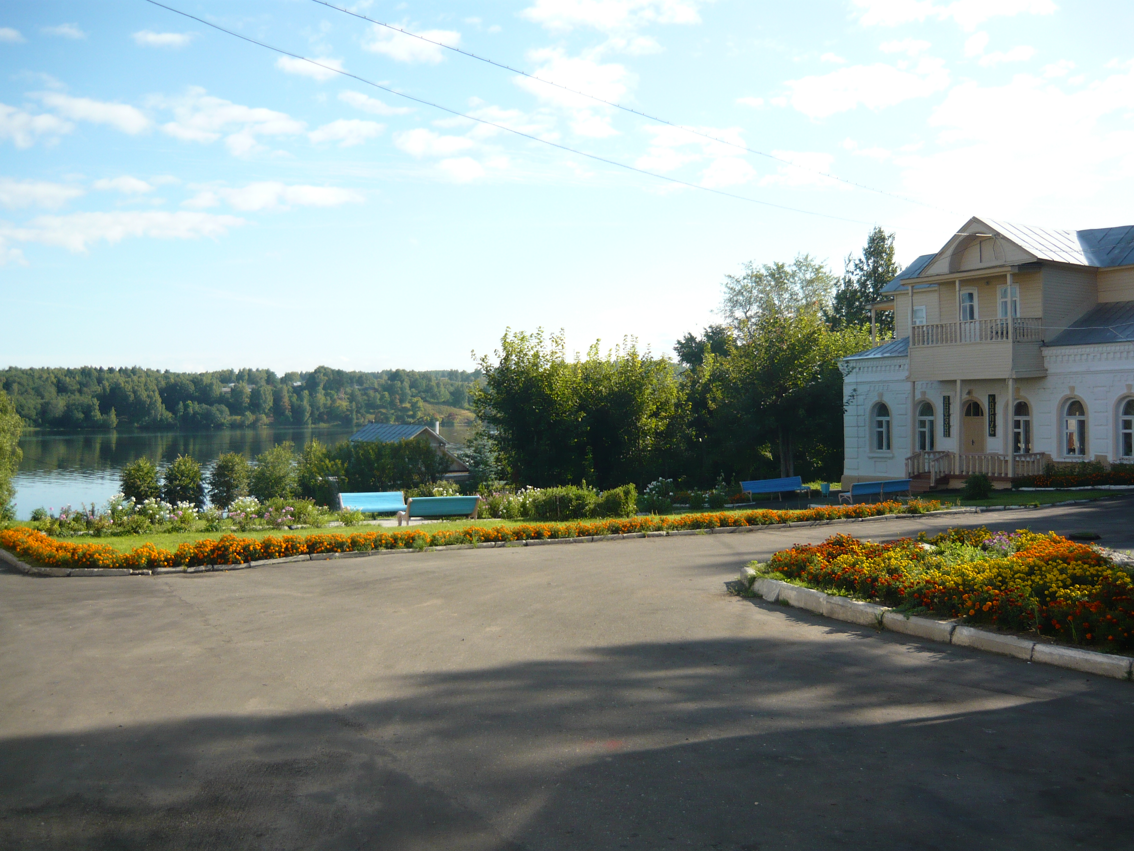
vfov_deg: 42.9
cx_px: 567
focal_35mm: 33
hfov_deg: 55.4
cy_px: 426
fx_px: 1081
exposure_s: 1/125
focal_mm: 5.5
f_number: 8
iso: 100
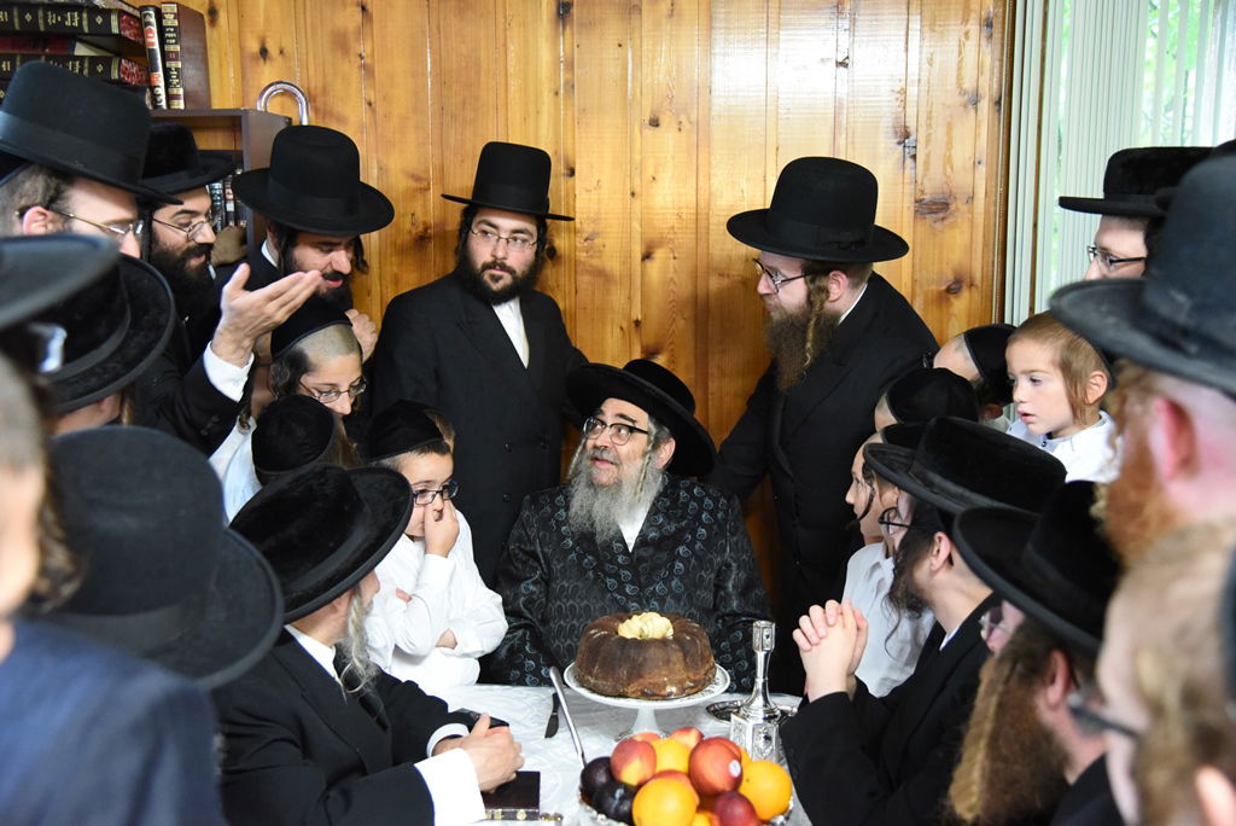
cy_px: 413
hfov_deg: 48.4
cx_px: 618
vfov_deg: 33.4
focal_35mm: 40
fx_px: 1374
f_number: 4
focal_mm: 40
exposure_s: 1/80
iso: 8000
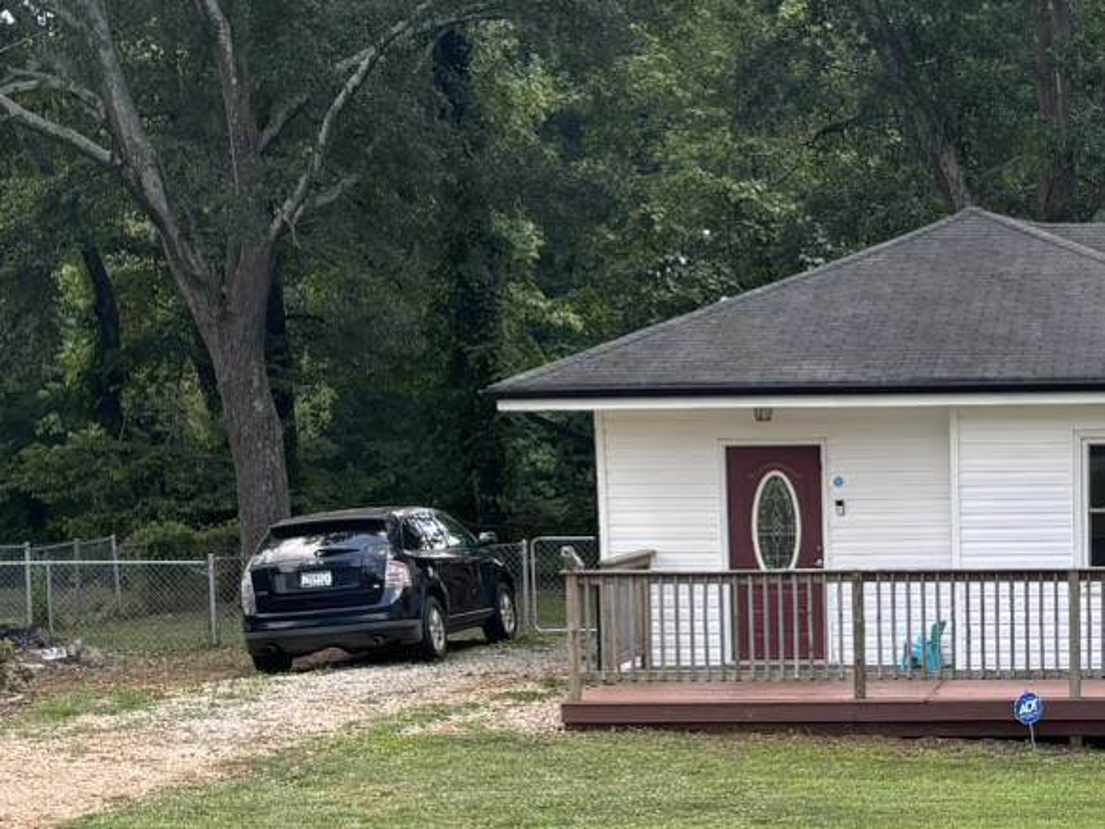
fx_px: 2905
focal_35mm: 91
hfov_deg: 20.8
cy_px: 710
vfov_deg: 16.1
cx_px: 1114
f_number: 1.6
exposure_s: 1/581
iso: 50
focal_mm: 5.96
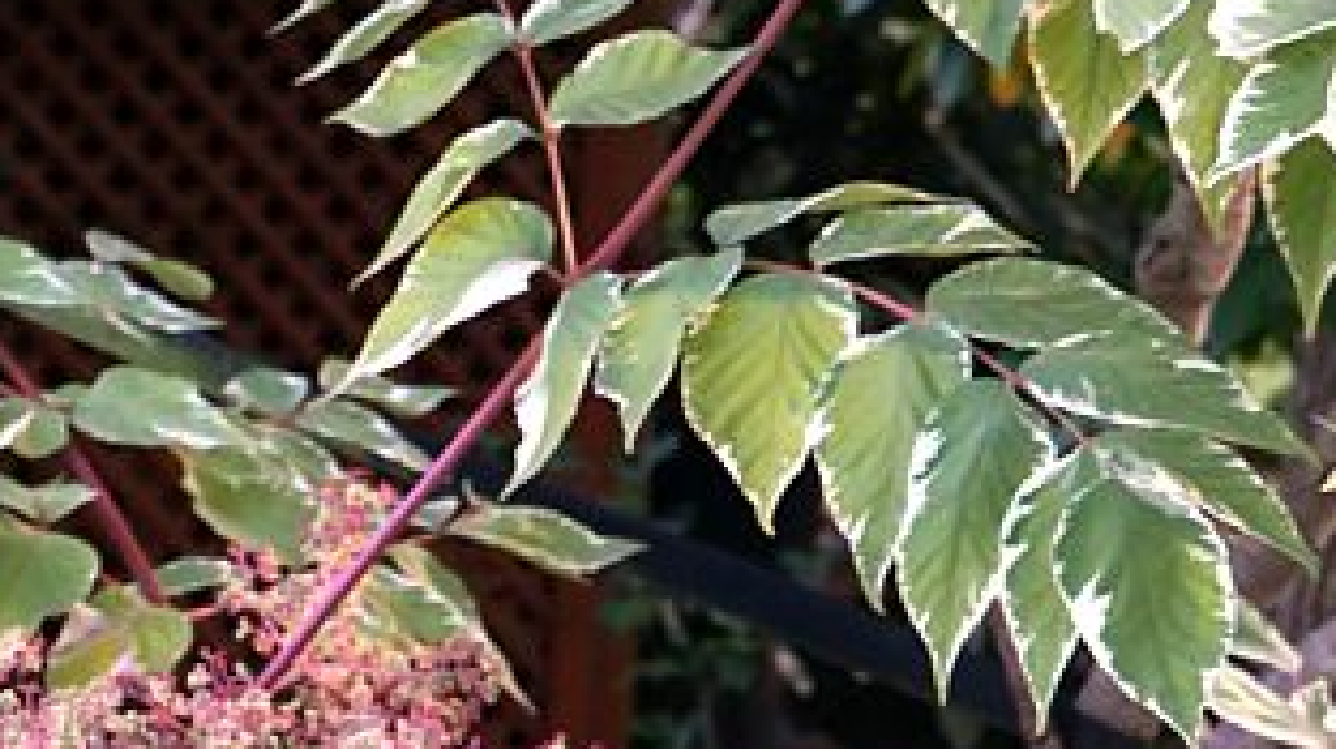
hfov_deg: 17.4
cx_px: -56
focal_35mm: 120
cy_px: 1190
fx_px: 4248
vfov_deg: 9.7
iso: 400
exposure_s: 1/160
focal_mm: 28
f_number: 5.6
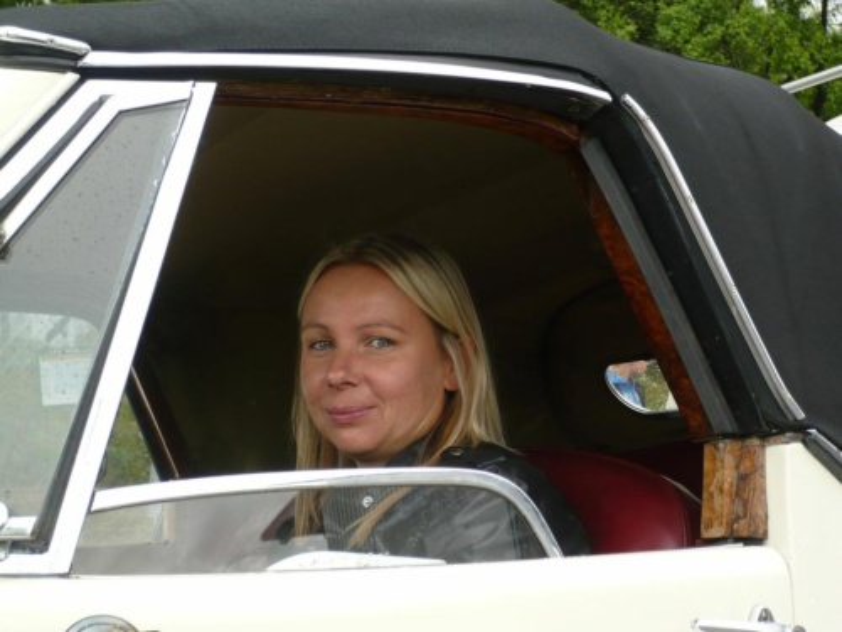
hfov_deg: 30.7
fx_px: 1532
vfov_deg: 23.3
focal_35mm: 63
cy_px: 316
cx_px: 421
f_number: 3.8
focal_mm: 10.4
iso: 100
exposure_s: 1/125
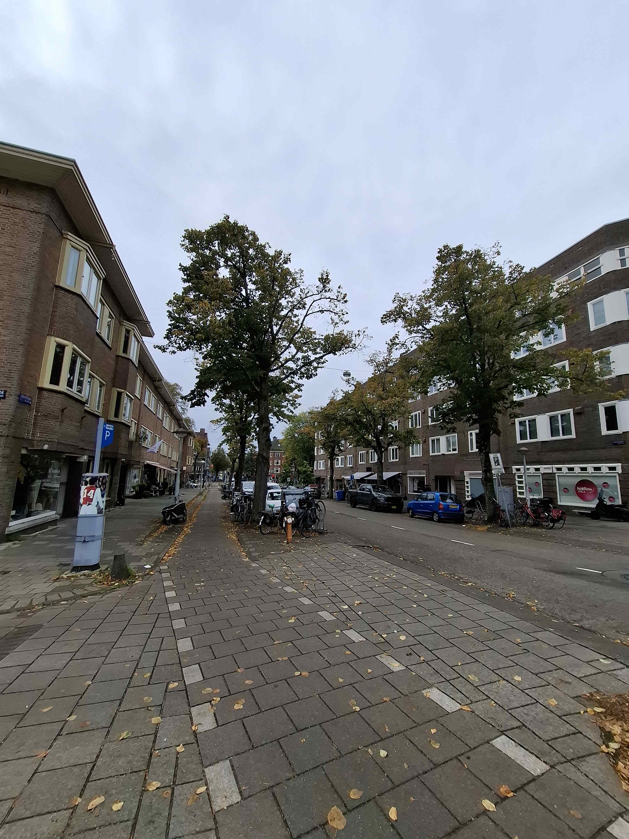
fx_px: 315
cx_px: 314
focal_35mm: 13
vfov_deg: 106.2
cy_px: 420
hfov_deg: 89.9
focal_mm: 1.74
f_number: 2.2
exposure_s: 1/830
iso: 40
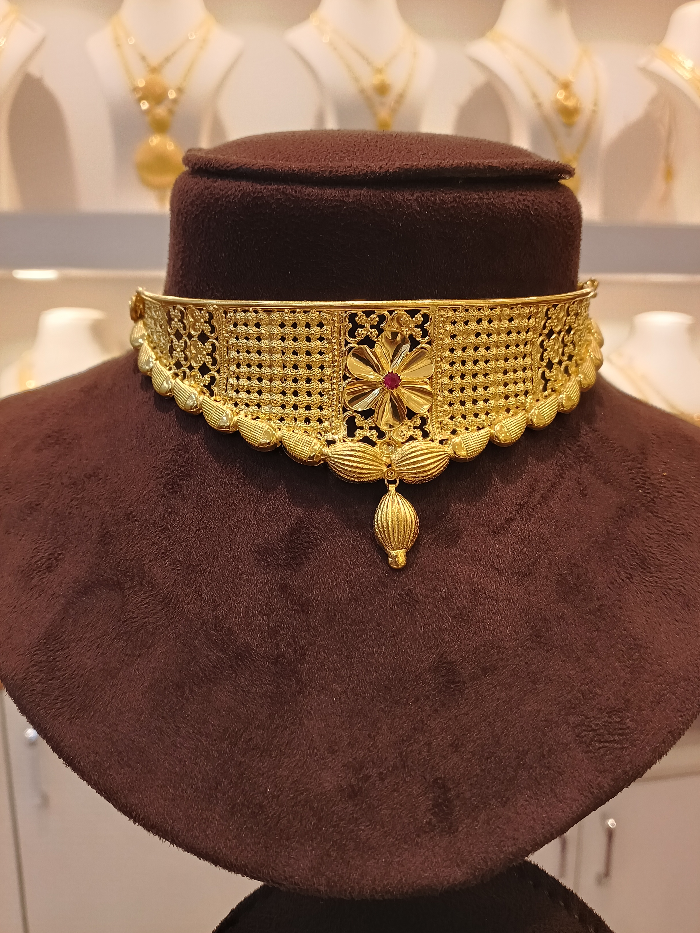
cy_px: 466
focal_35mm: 27
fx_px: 728
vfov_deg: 65.3
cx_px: 350
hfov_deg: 51.4
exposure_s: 1/100
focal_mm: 3.61
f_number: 1.8
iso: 80
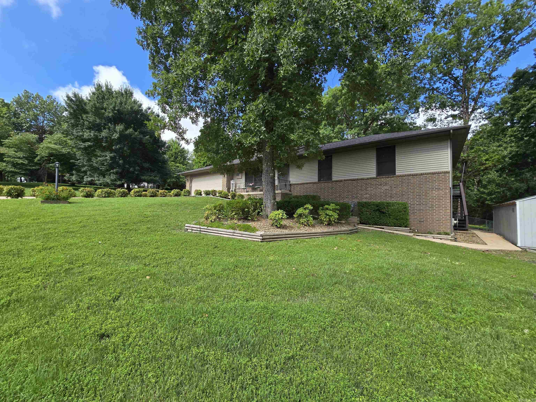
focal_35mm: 13
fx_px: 201
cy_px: 201
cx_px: 268
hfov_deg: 106.2
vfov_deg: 89.9
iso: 50
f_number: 2.2
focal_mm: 2.2
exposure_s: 1/769
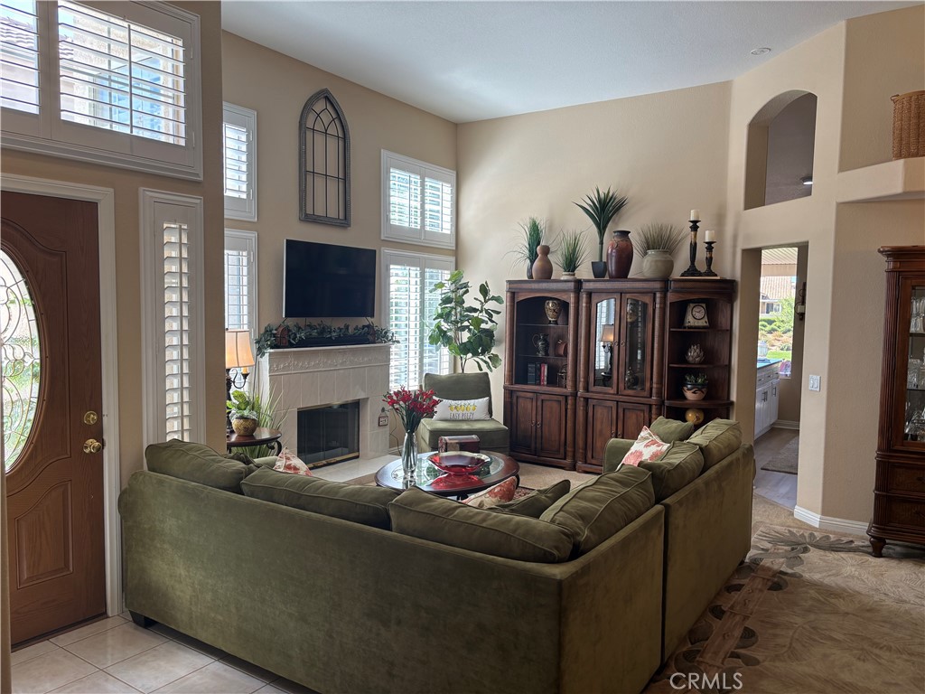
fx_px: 695
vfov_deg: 53.1
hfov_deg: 67.3
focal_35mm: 26
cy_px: 347
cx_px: 462
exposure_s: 1/120
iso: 50
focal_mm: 5.96
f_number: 1.6
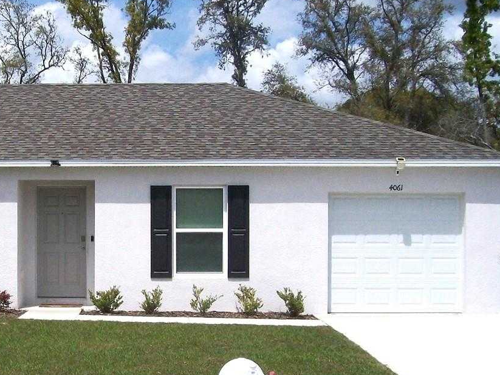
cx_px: 69
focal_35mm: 70
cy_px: 259
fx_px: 1011
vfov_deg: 20.9
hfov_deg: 27.0
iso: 80
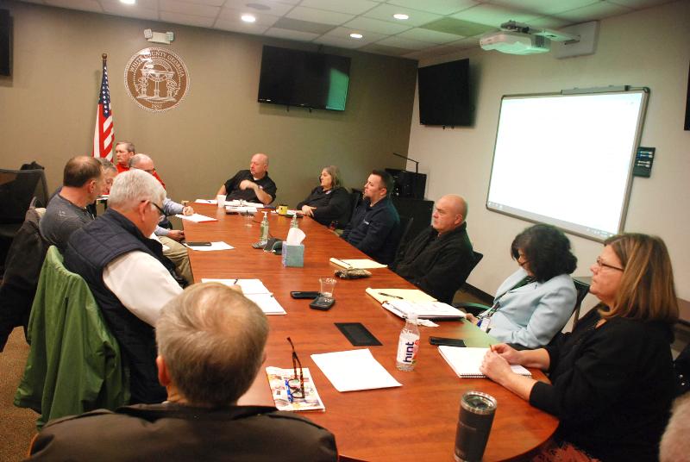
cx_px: 345
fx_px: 518
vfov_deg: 48.1
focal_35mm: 27
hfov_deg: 67.3
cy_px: 231
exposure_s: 1/20
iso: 640
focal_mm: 18
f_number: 3.5
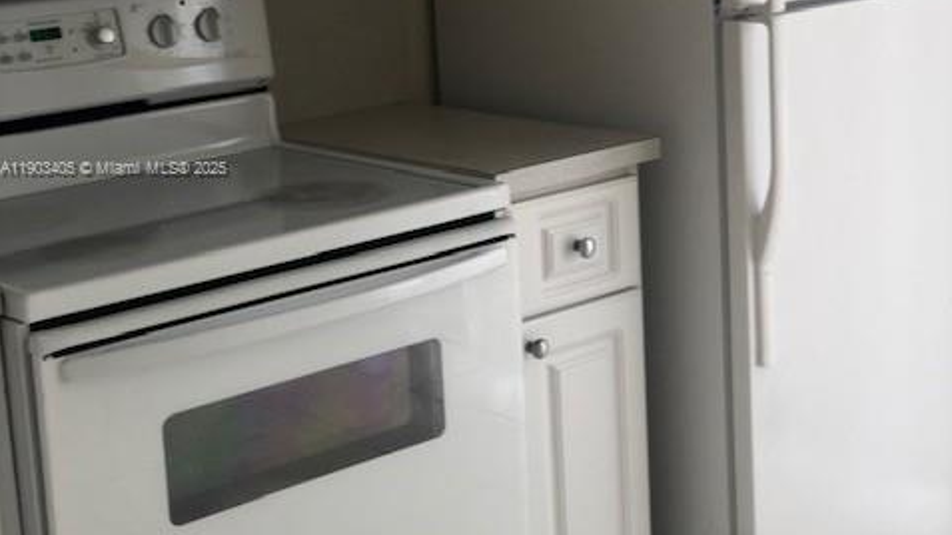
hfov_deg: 27.9
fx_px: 1918
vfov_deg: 15.8
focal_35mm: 76
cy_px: 170
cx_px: 477
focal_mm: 6
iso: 25
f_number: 2.4
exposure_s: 1/60
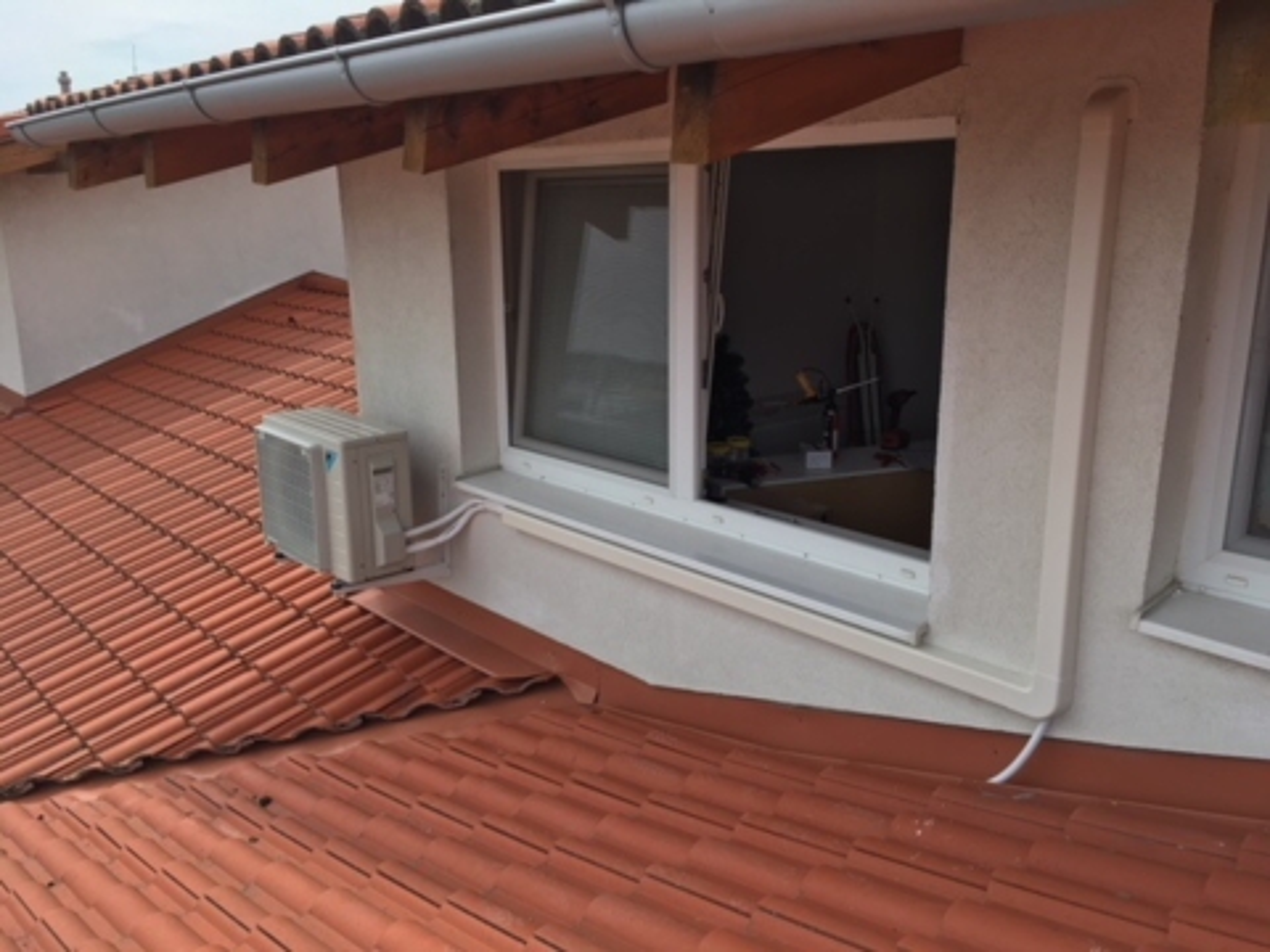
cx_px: 635
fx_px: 1064
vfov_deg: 48.2
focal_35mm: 29
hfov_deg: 61.7
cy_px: 476
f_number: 2.2
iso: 25
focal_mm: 4.15
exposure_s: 1/962
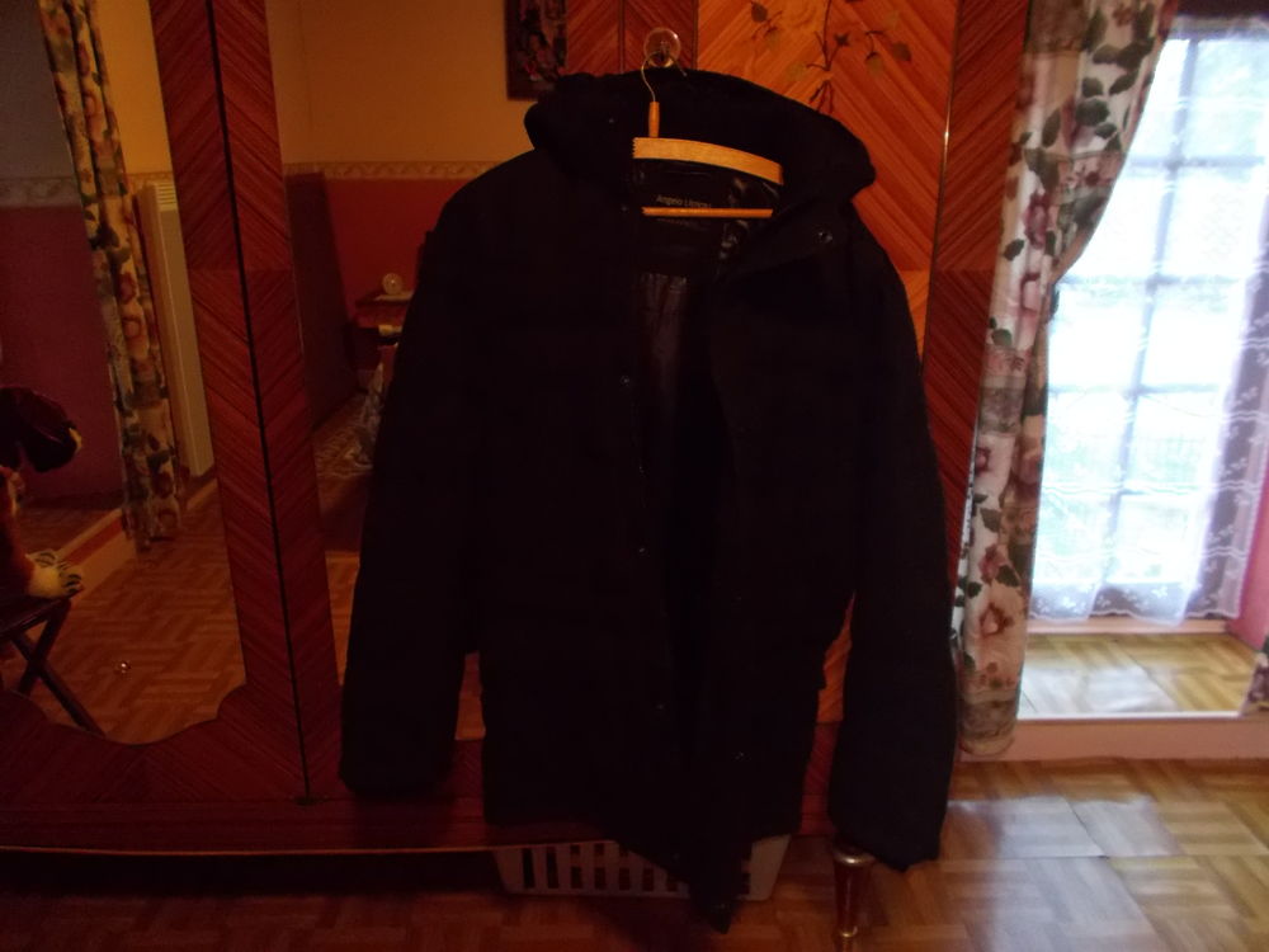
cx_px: 634
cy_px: 476
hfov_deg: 67.3
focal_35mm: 26
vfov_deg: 53.1
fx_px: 953
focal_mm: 4.6
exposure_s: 1/25
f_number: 3.2
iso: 400
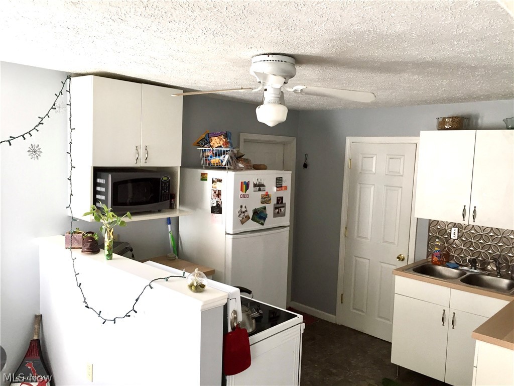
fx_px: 431
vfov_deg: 48.2
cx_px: 257
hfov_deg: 61.7
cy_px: 193
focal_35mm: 29
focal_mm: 4.15
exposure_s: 1/30
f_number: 2.2
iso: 32
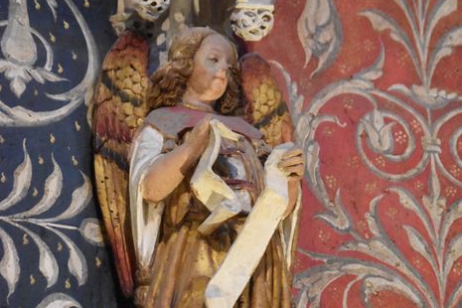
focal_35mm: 215
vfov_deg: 6.4
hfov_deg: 9.6
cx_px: 231
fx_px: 2756
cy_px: 226
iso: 11400
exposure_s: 1/125
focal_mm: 95
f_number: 4.5
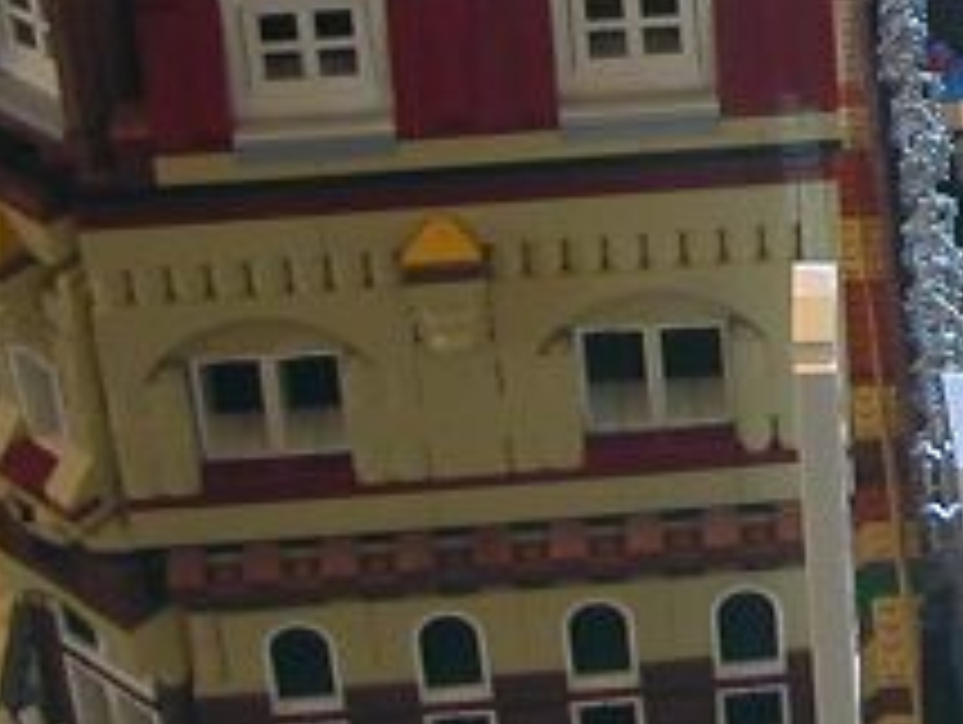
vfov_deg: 10.7
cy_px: -36
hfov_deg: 13.2
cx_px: 1575
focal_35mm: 138
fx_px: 3843
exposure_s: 1/26.2
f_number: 2.7
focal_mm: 5.6
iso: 100
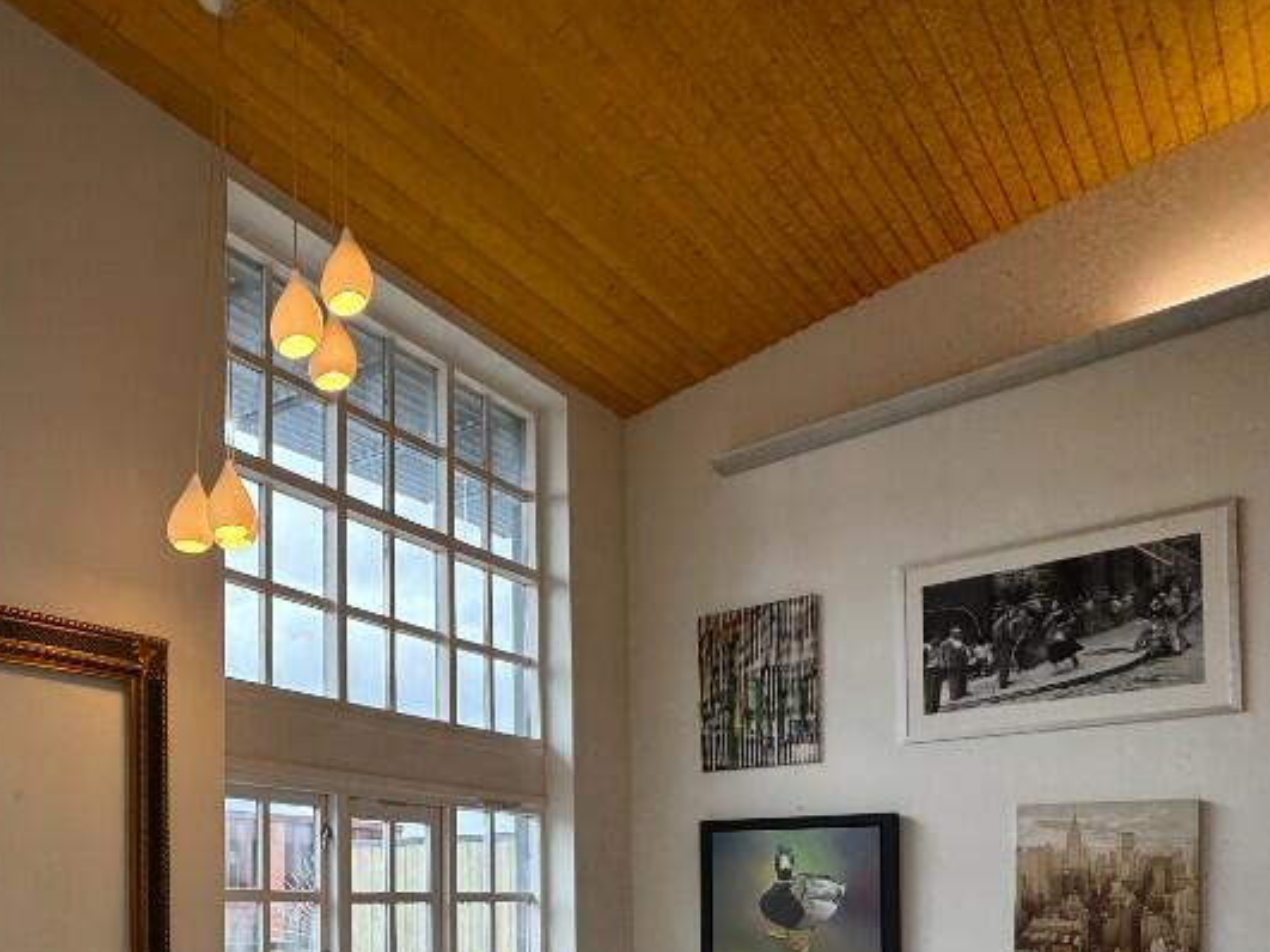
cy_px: 871
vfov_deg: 46.0
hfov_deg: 58.5
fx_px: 990
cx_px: 196
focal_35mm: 27
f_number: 2.2
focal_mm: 2.22
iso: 50
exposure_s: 1/111
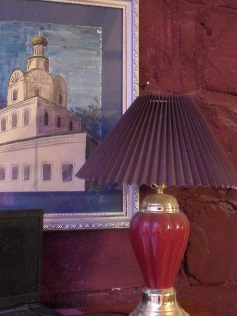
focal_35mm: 51
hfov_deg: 28.4
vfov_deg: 37.5
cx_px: 156
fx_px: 466
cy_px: 171
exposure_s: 1/10
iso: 400
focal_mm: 6.3
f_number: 2.8
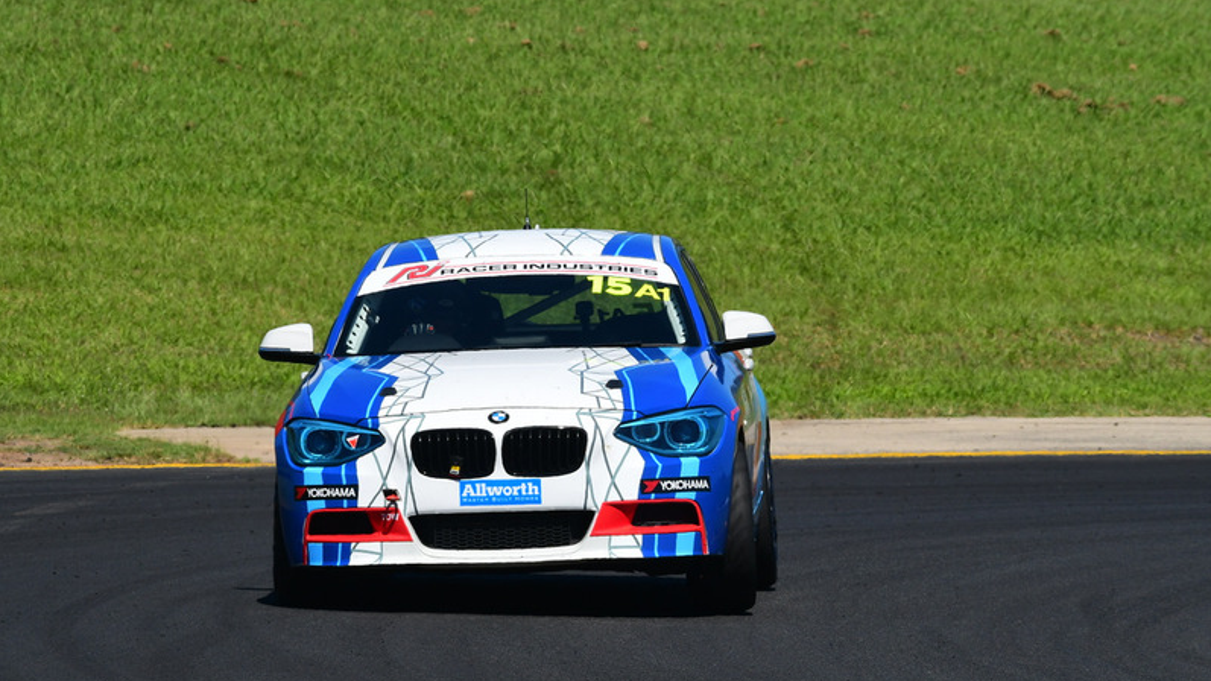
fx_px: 16213
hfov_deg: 4.3
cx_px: 606
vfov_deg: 2.4
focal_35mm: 505
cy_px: 340
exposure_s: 1/640
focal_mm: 320
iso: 320
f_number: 11
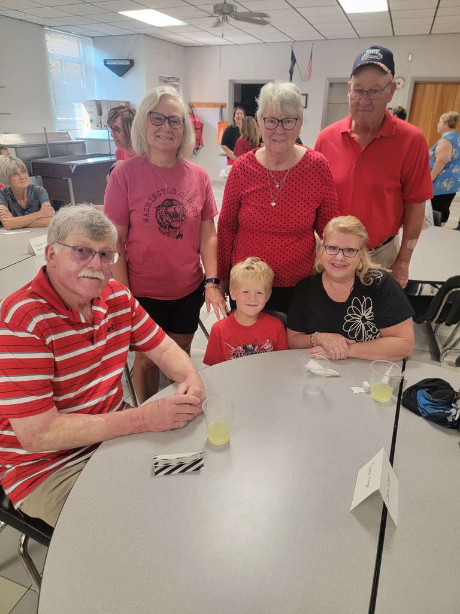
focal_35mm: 24
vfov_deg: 71.6
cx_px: 230
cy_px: 307
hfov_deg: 56.8
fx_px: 425
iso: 160
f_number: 1.8
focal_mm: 6.7
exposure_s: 1/60
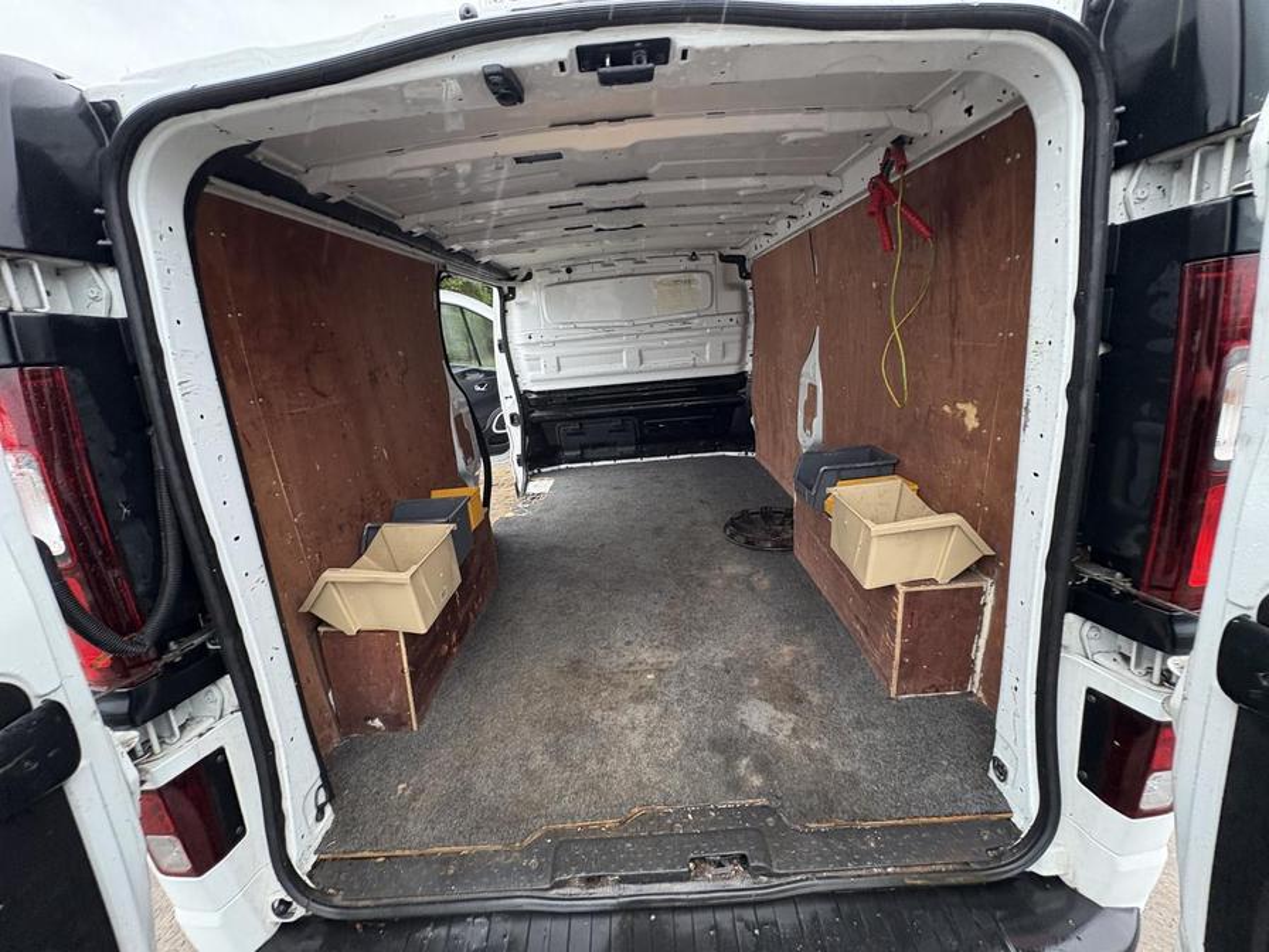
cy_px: 476
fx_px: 513
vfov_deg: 85.7
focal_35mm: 14
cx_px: 634
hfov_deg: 102.1
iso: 250
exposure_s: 1/62
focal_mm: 2.22
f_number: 2.2
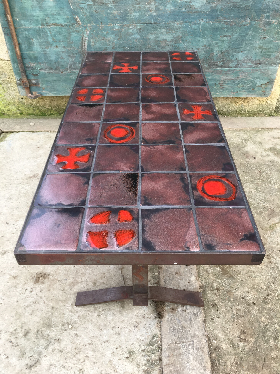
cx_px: 140
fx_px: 313
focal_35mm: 29
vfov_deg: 61.7
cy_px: 187
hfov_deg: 48.2
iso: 25
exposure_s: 1/50
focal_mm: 4.15
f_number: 2.2
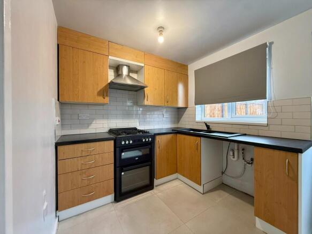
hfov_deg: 102.1
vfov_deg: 85.7
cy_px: 117
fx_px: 126
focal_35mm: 14
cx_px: 156
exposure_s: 1/50
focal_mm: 2.22
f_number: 2.2
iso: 250
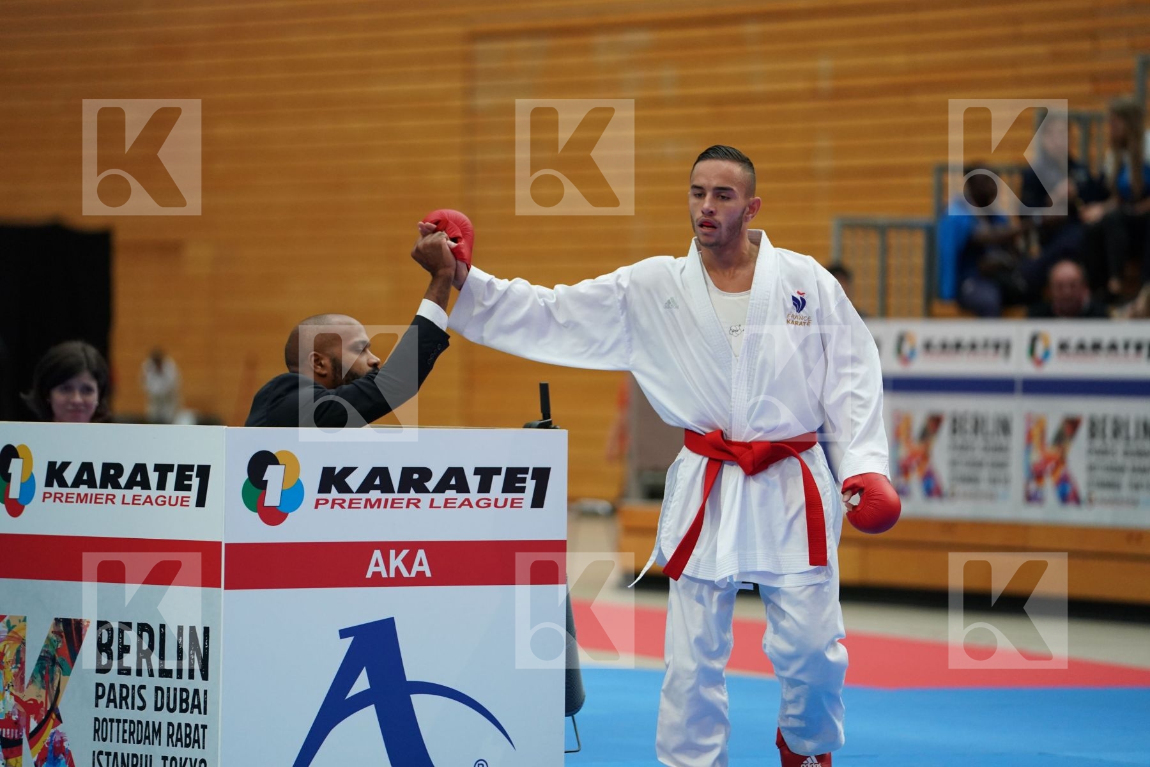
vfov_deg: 7.6
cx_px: 575
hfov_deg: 11.4
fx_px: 5781
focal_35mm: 181
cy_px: 384
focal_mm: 181
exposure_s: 1/1000
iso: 2500
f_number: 2.8
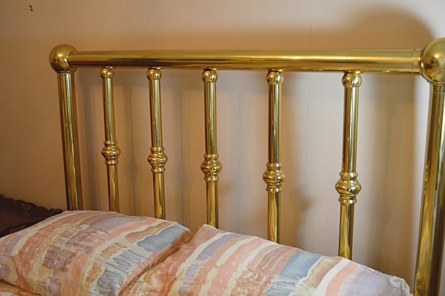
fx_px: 408
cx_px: 222
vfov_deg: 39.9
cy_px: 148
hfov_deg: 57.3
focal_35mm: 33
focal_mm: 22
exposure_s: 1/60
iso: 800
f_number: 3.5
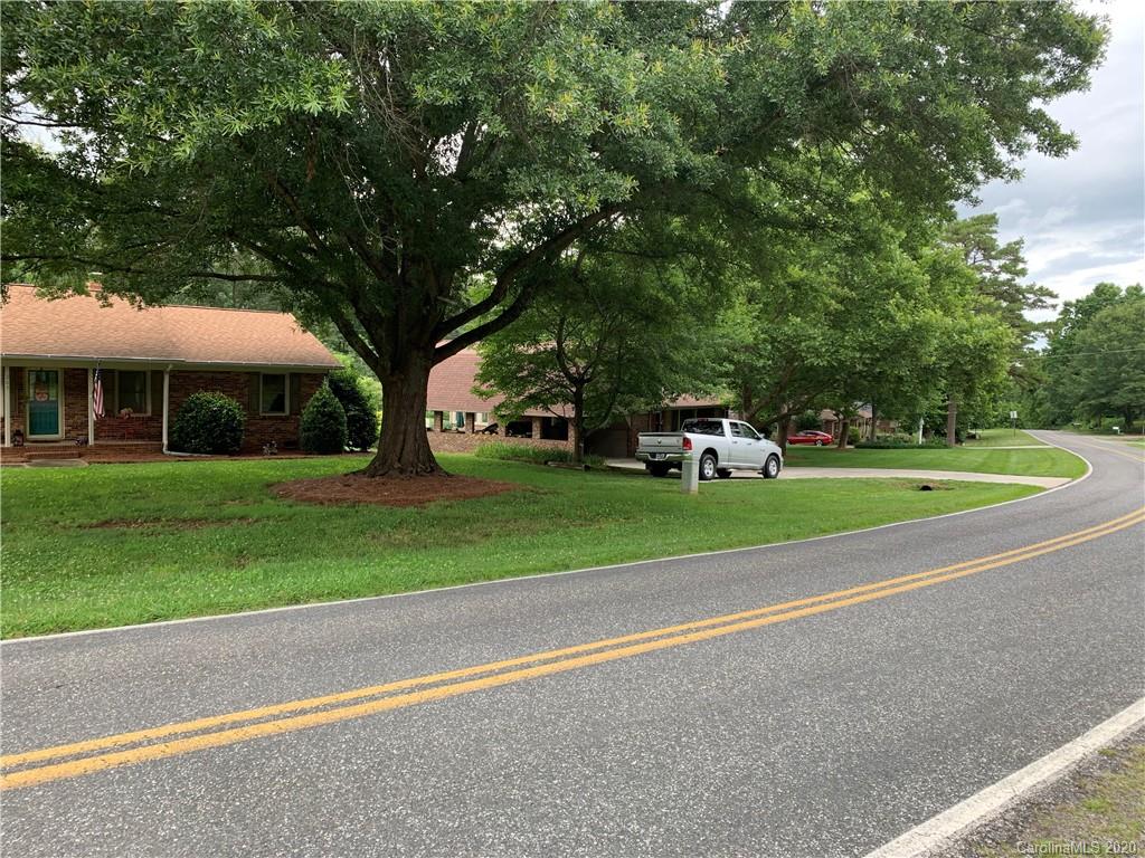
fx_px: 860
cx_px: 572
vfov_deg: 53.1
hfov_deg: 67.3
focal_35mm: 26
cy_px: 429
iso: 64
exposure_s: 1/121
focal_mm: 4.25
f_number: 1.8
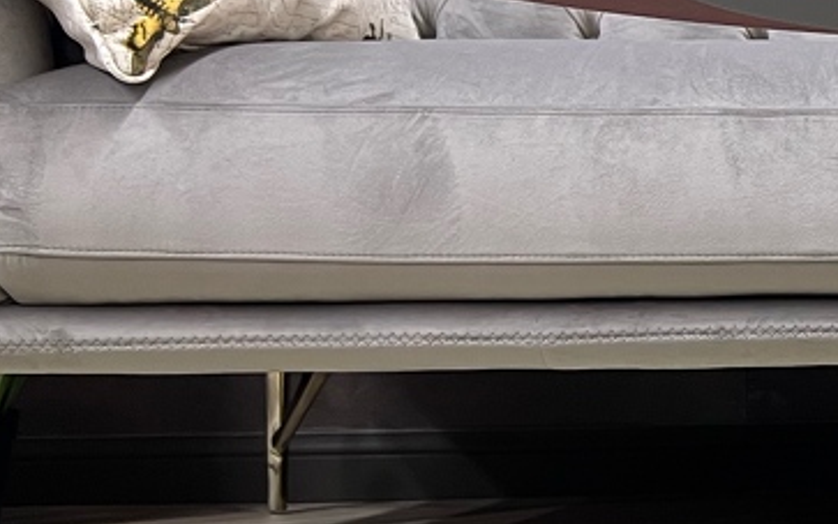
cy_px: 224
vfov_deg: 14.4
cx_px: 1249
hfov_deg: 19.8
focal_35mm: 91
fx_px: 2079
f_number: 1.5
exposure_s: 1/50
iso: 100
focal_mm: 5.7
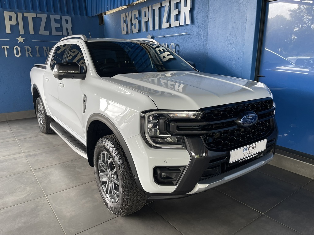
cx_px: 157
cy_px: 118
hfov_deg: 69.4
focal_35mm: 25
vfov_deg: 54.9
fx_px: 227
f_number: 1.6
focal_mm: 5.1
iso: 64
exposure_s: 1/100
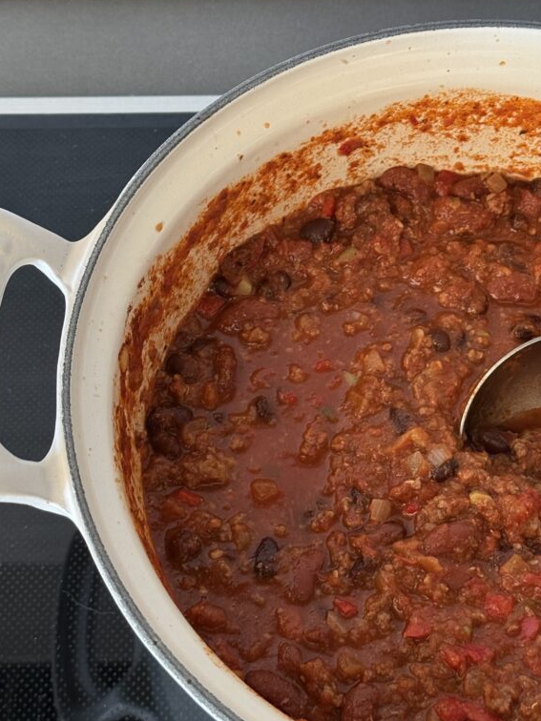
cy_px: 326
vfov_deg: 29.8
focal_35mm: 65
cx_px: 255
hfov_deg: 22.6
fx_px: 1354
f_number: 1.78
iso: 250
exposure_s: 1/57
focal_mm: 6.76
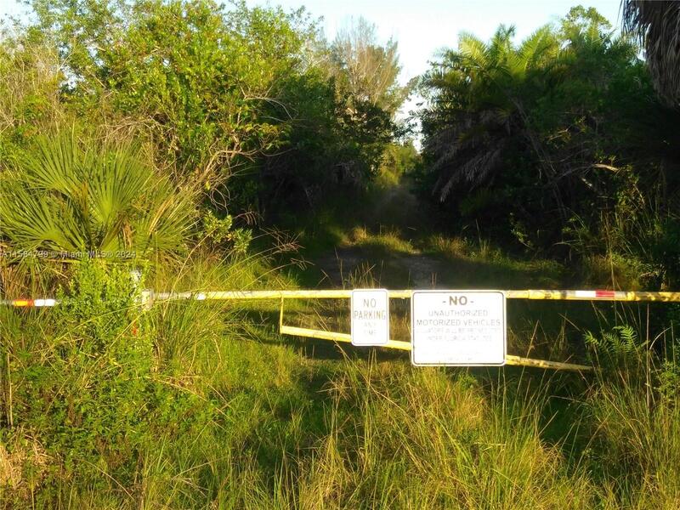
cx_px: 340
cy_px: 255
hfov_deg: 81.7
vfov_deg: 66.0
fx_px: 393
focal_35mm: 20
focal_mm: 3.46
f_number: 2.2
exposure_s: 1/315
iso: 100
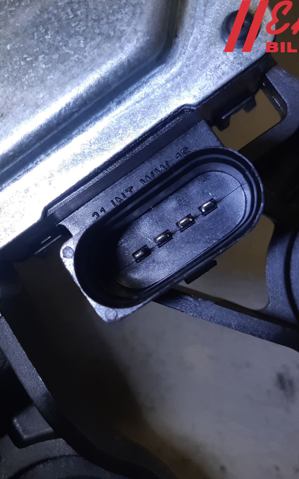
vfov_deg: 52.8
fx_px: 482
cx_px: 95
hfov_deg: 34.1
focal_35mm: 37
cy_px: 240
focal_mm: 3.93
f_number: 1.7
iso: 64
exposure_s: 1/100
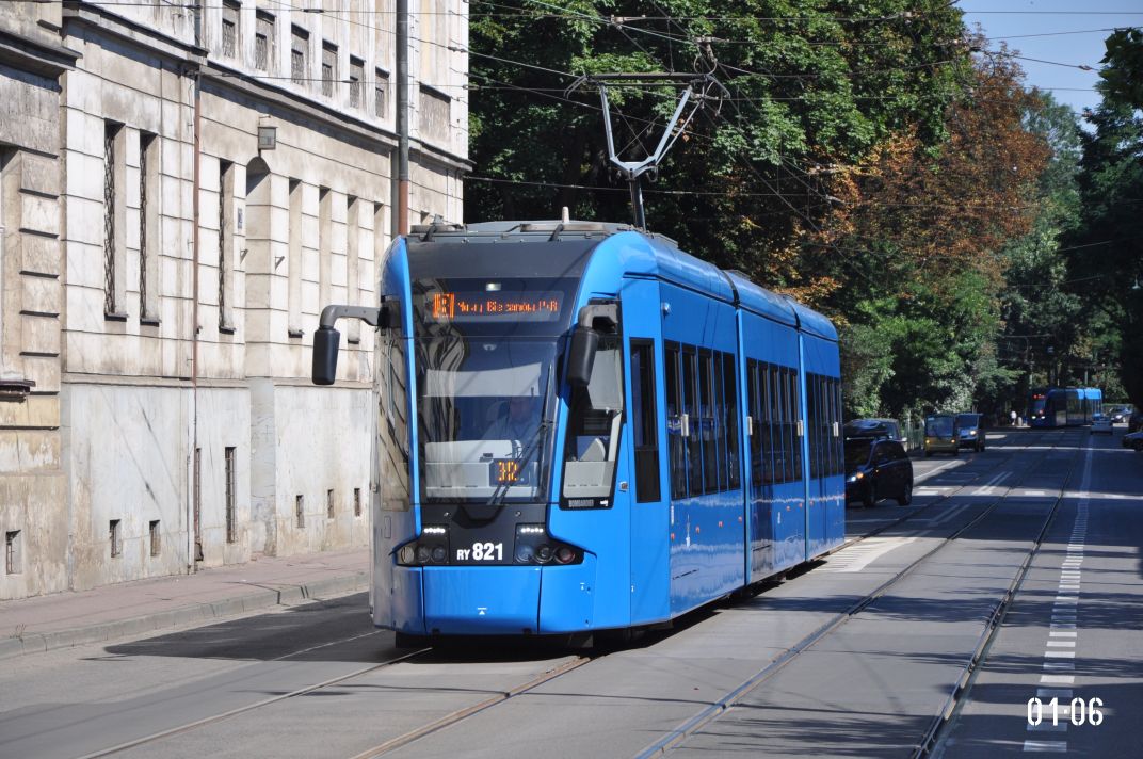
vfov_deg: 9.3
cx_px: 572
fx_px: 4662
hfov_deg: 14.0
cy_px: 380
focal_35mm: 147
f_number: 5.6
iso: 400
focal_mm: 98
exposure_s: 1/1250
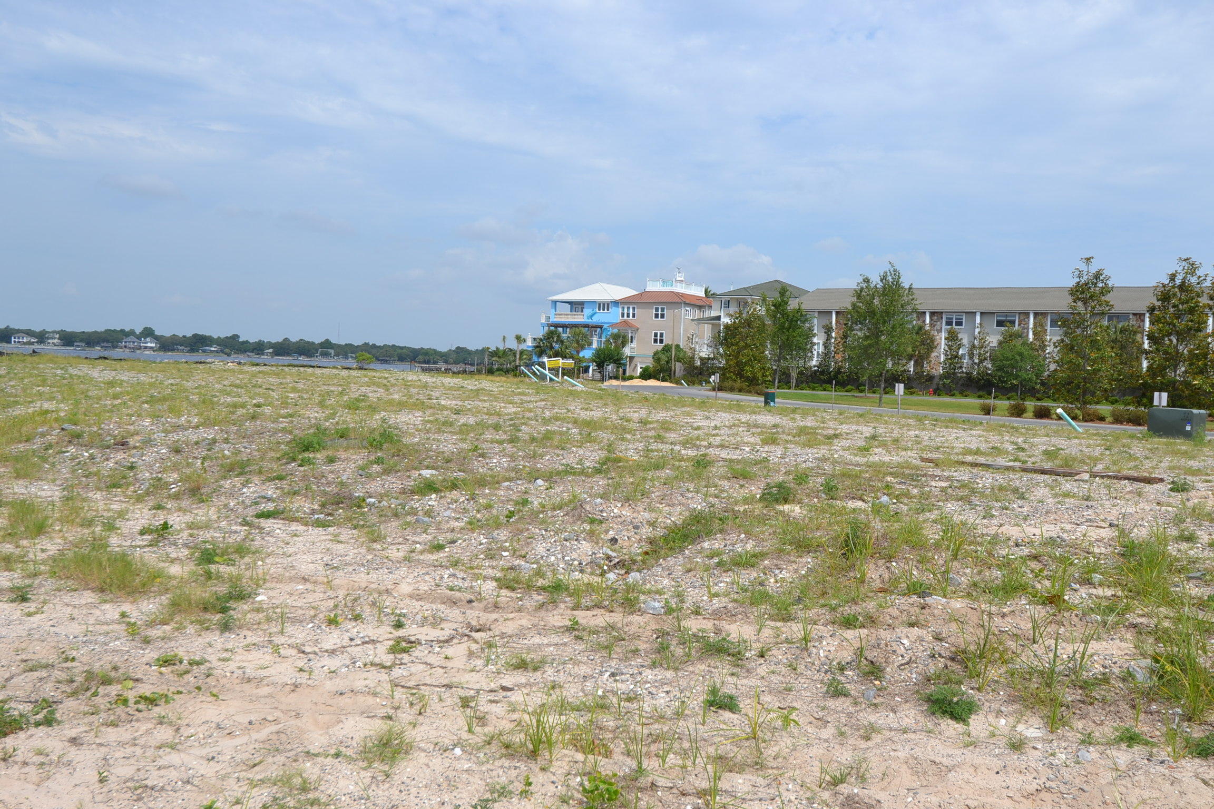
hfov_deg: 53.1
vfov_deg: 36.9
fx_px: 1214
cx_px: 607
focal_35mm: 36
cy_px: 404
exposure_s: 1/320
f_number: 9
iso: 100
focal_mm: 24
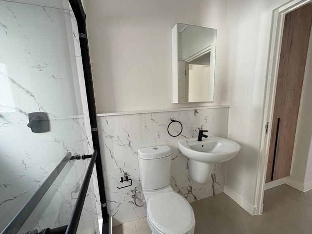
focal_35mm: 15
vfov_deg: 81.6
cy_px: 125
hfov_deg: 98.2
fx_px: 135
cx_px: 157
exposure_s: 1/99
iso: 160
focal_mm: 2.22
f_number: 2.2
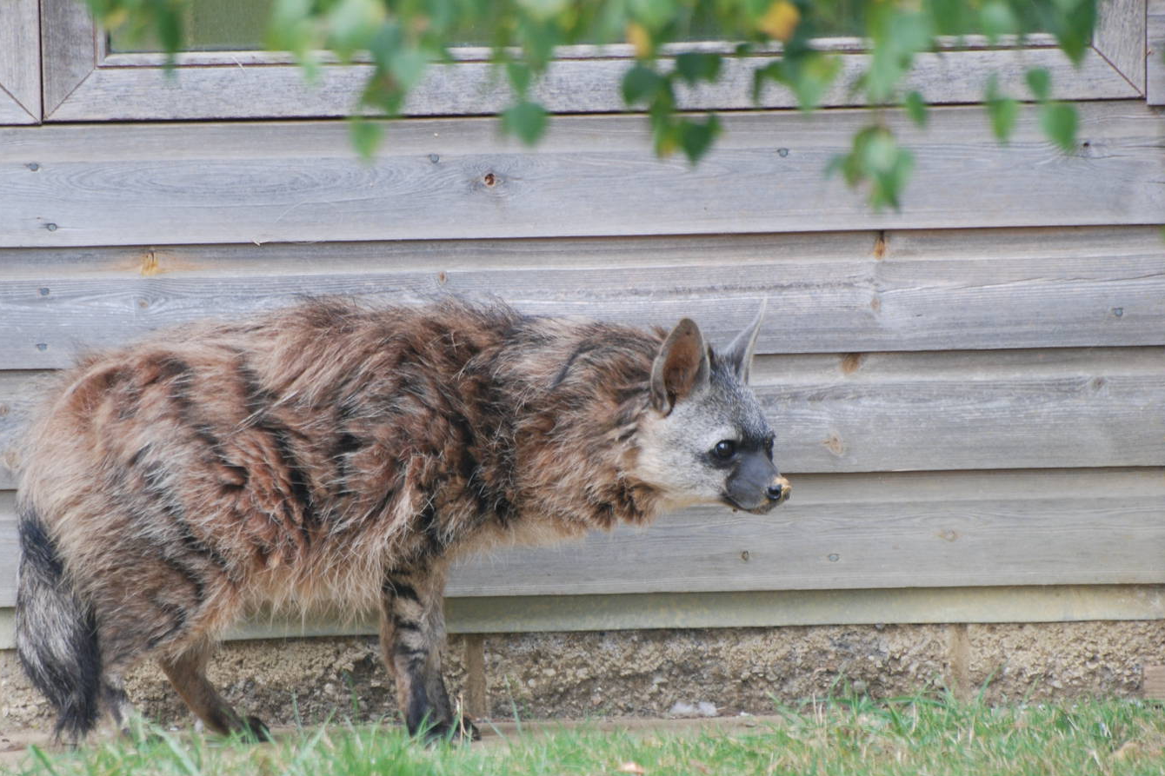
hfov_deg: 3.8
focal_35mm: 538
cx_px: 482
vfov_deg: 2.6
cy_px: 458
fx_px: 17407
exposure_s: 1/125
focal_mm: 300
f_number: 5.6
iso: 400
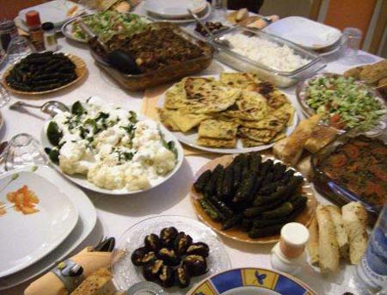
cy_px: 148
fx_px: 405
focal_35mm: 36
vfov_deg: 40.0
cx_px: 194
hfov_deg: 51.1
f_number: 2.8
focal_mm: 6
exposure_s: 1/10.8
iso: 200
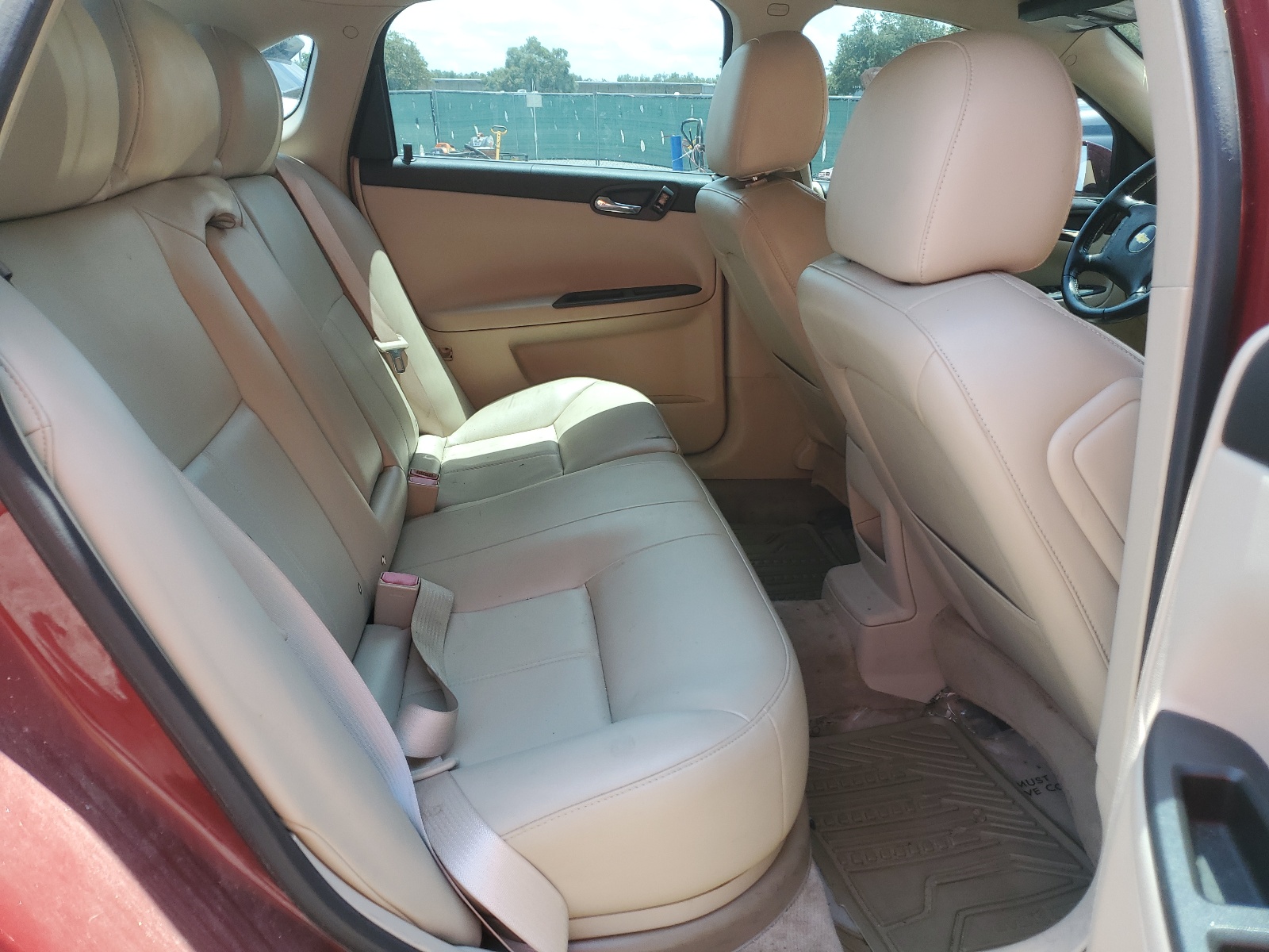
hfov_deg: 67.3
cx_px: 634
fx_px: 953
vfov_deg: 53.1
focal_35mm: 26
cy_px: 476
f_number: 1.5
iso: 50
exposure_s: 1/294
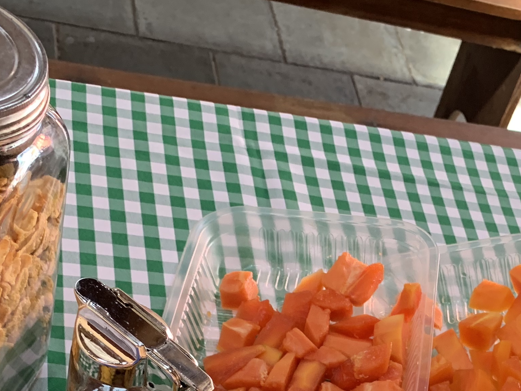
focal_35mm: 68
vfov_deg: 20.0
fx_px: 1023
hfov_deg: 27.9
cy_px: 494
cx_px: 428
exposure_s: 1/60
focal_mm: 4.25
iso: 125
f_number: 1.8
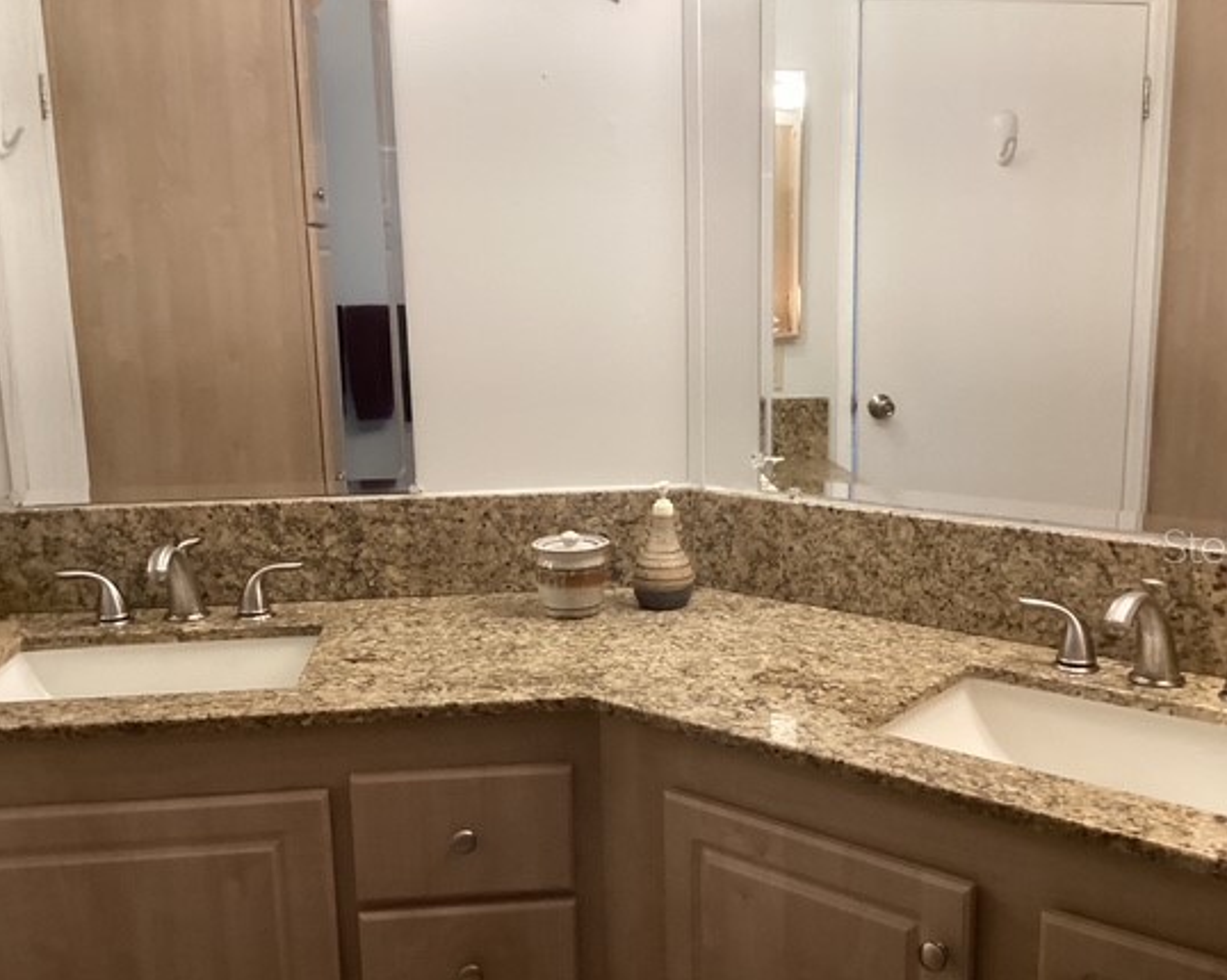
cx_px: 648
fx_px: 1307
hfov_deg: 50.3
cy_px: 545
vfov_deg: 41.1
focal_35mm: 36
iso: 320
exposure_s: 1/50
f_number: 2.4
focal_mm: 3.3
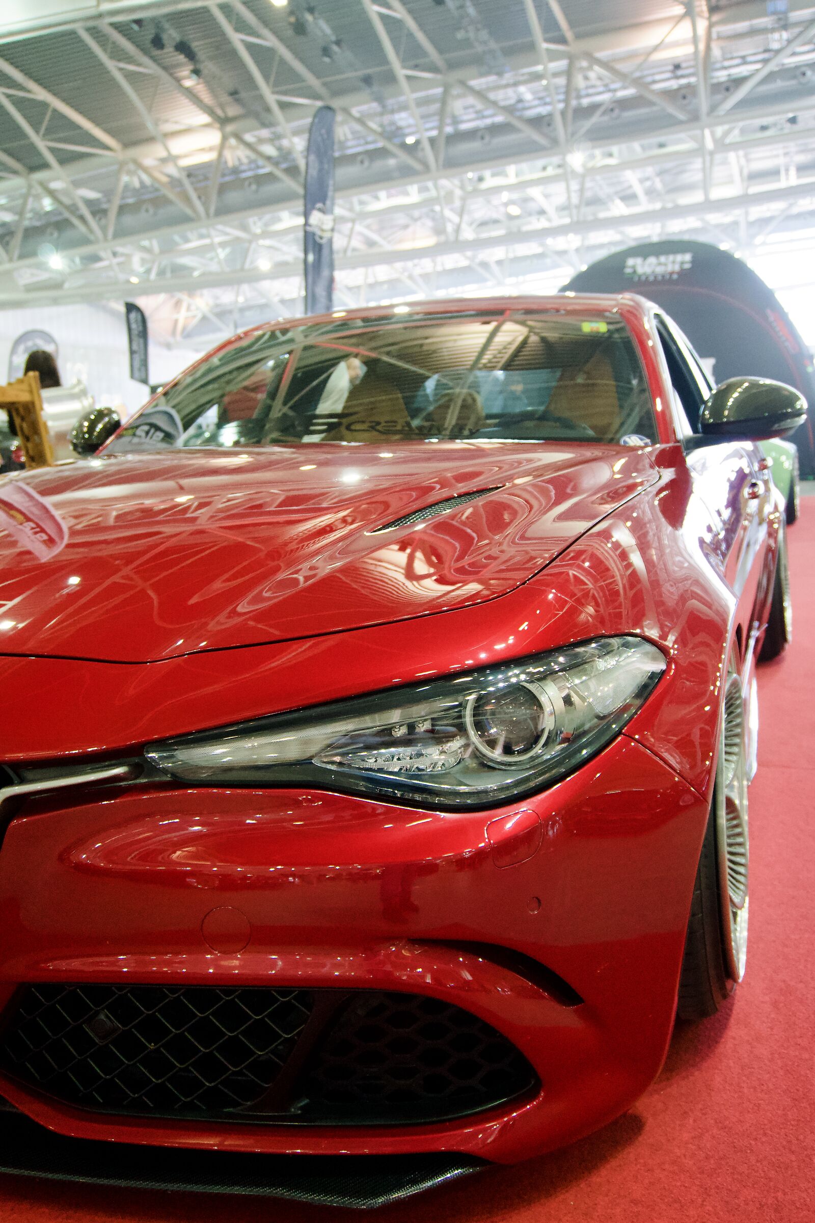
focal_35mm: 30
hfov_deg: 43.6
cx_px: 408
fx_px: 1019
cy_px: 612
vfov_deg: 61.9
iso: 3200
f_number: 4
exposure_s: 1/160
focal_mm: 20
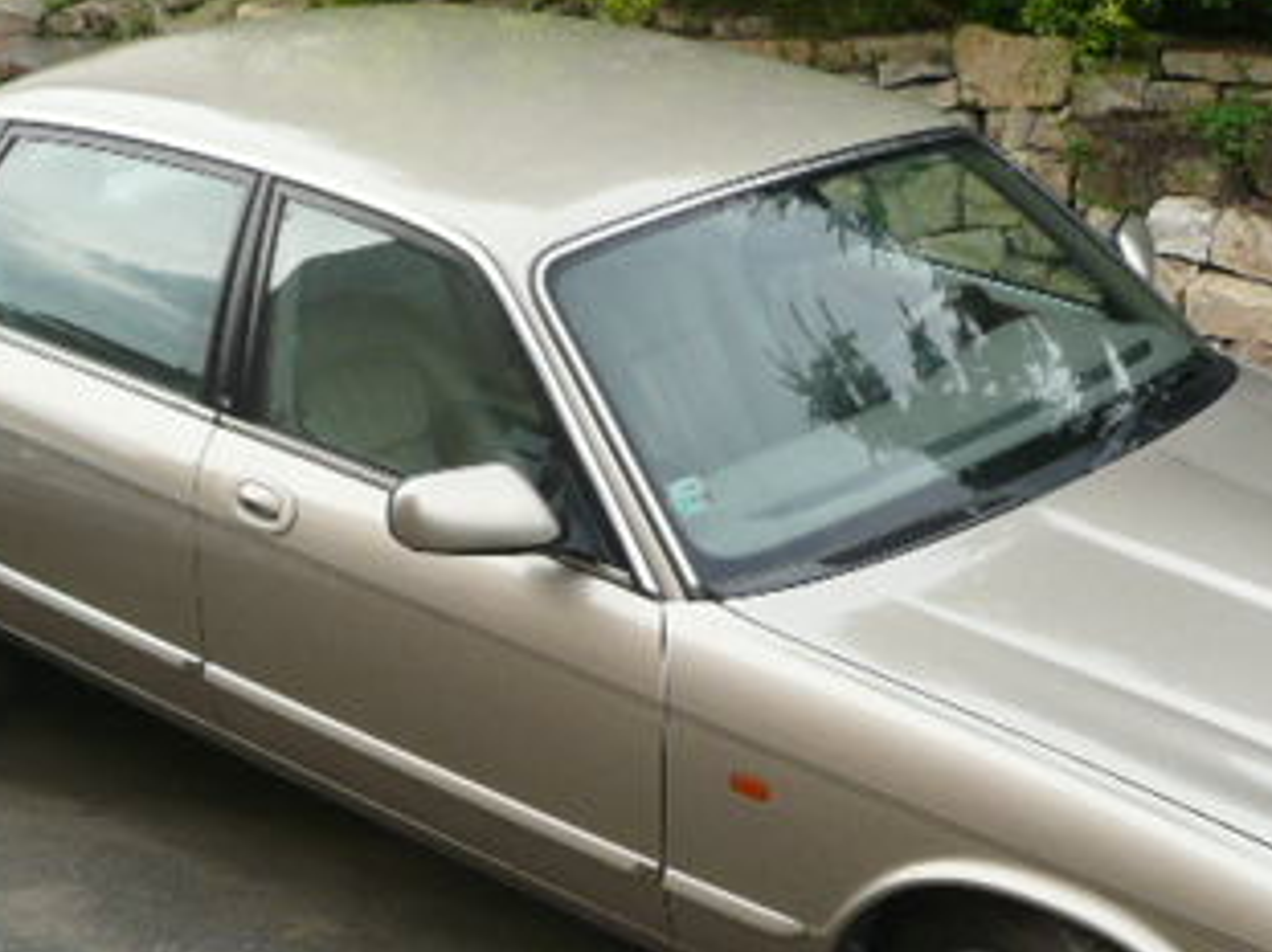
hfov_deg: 28.5
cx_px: 728
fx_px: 2498
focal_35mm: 68
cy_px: 662
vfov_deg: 21.5
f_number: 3.3
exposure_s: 1/160
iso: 100
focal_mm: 4.6
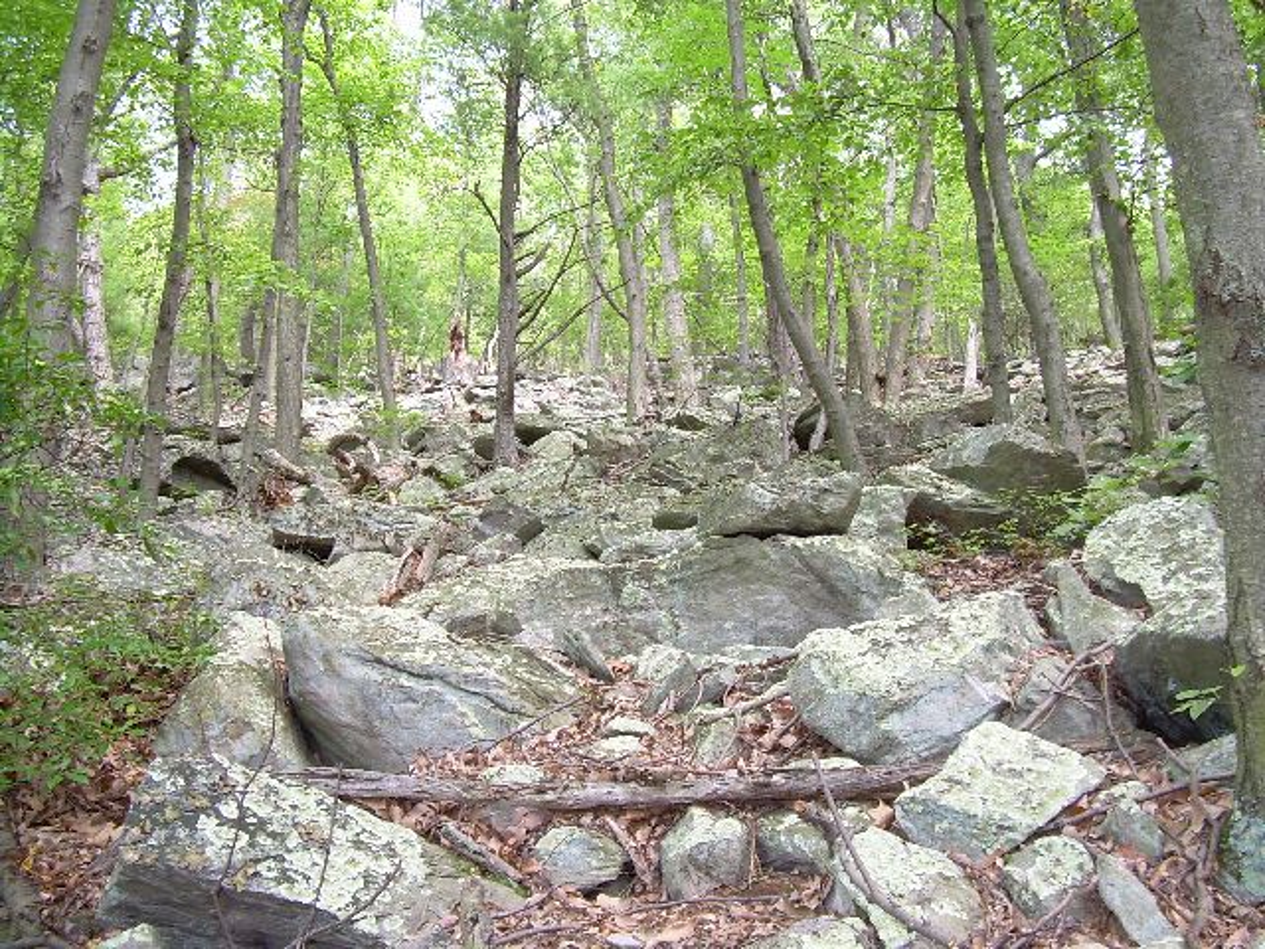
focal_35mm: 38
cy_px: 474
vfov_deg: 37.7
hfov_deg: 49.0
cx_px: 632
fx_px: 1389
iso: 50
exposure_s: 1/30
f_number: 2.8
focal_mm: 6.3
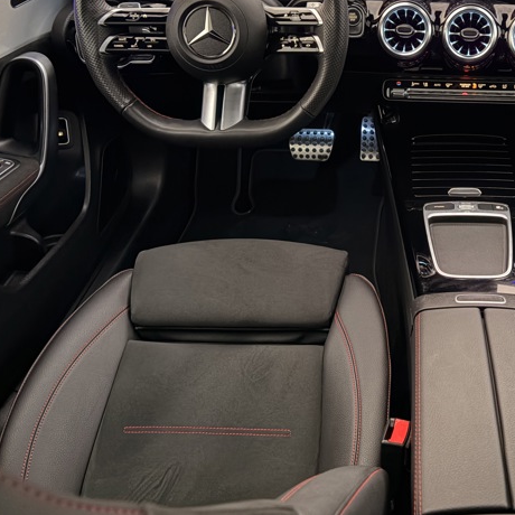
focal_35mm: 40
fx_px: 673
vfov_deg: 41.4
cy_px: 182
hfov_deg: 40.1
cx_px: 415
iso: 640
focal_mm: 5.96
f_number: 1.6
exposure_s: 1/15
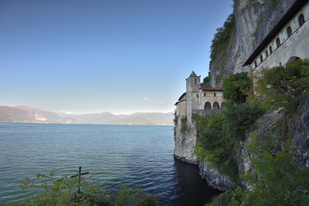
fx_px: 137
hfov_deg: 96.7
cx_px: 154
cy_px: 103
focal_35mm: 16
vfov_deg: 73.8
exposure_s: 1/30
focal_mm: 16
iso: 100
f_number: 8
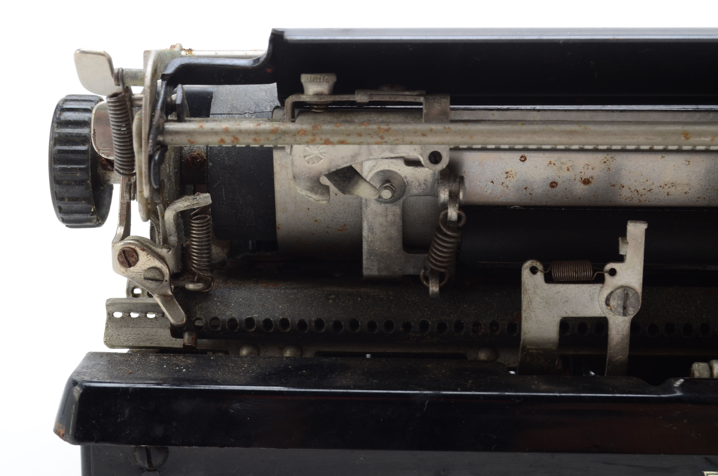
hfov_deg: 24.7
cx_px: 359
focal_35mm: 82
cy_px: 238
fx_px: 1642
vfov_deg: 16.5
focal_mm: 55
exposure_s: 1/160
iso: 100
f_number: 16
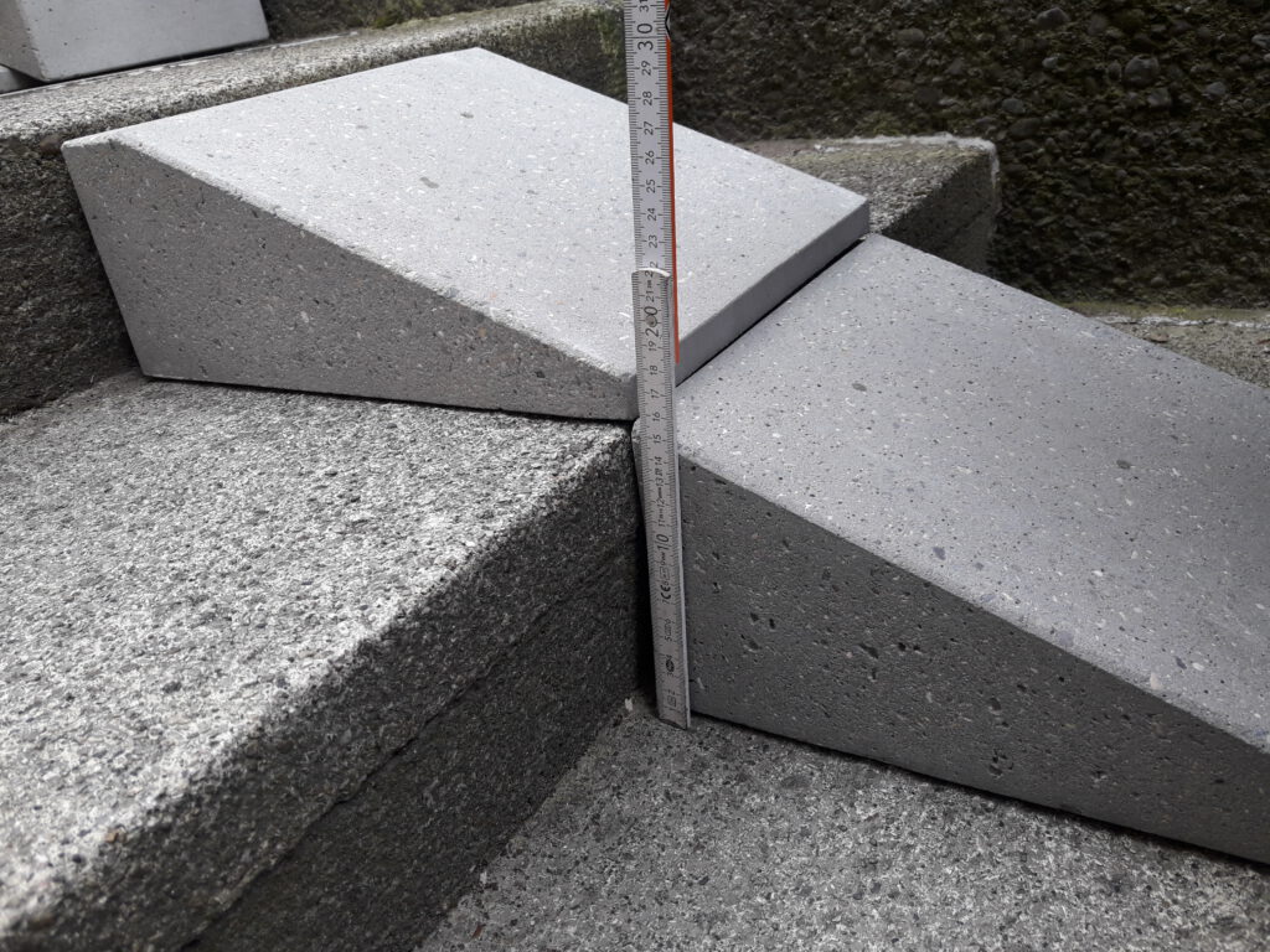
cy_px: 476
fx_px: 1027
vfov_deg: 49.7
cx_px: 635
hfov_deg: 63.4
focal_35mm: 28
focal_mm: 3.7
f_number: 1.9
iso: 40
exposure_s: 1/112
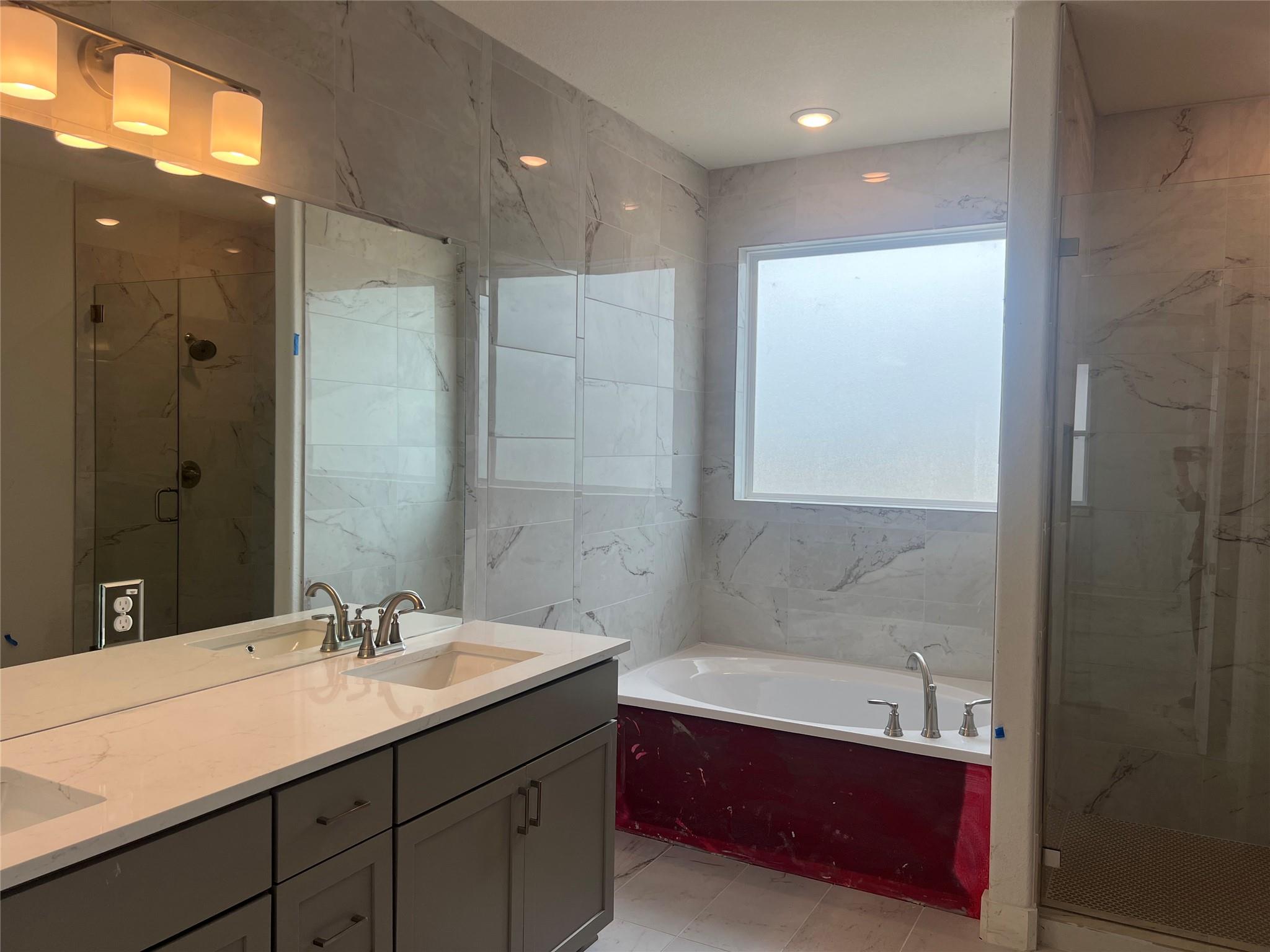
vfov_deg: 53.1
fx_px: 954
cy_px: 476
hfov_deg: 67.3
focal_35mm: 26
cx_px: 635
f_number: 1.5
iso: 50
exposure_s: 1/502
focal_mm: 5.7
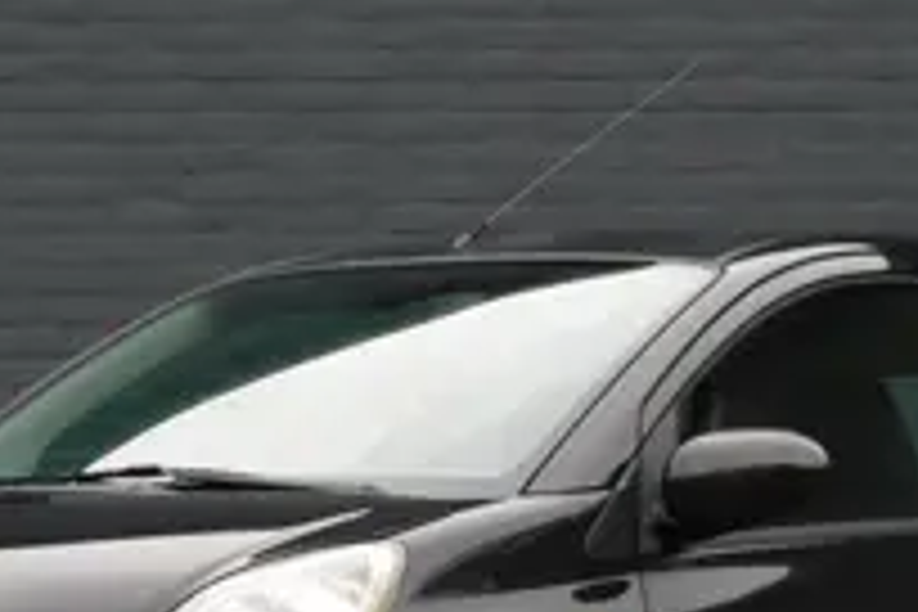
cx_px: 500
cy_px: 446
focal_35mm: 208
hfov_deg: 9.9
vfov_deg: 6.6
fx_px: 5304
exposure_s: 1/80
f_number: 4.5
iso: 125
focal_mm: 15.2
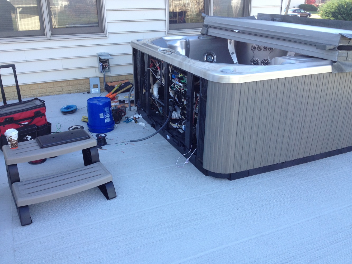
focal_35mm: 35
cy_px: 132
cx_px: 176
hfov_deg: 52.6
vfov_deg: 40.7
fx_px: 356
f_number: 2.4
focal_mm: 4.28
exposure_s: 1/212
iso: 50
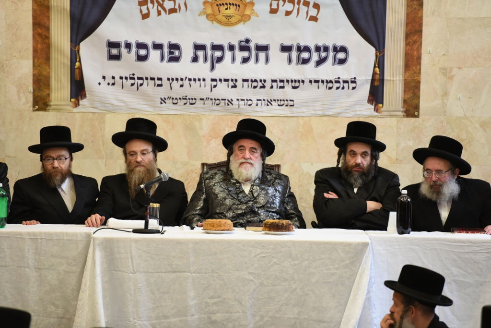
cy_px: 164
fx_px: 2728
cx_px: 246
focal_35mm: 200
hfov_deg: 10.3
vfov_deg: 6.9
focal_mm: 200
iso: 1600
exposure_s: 1/200
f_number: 2.8
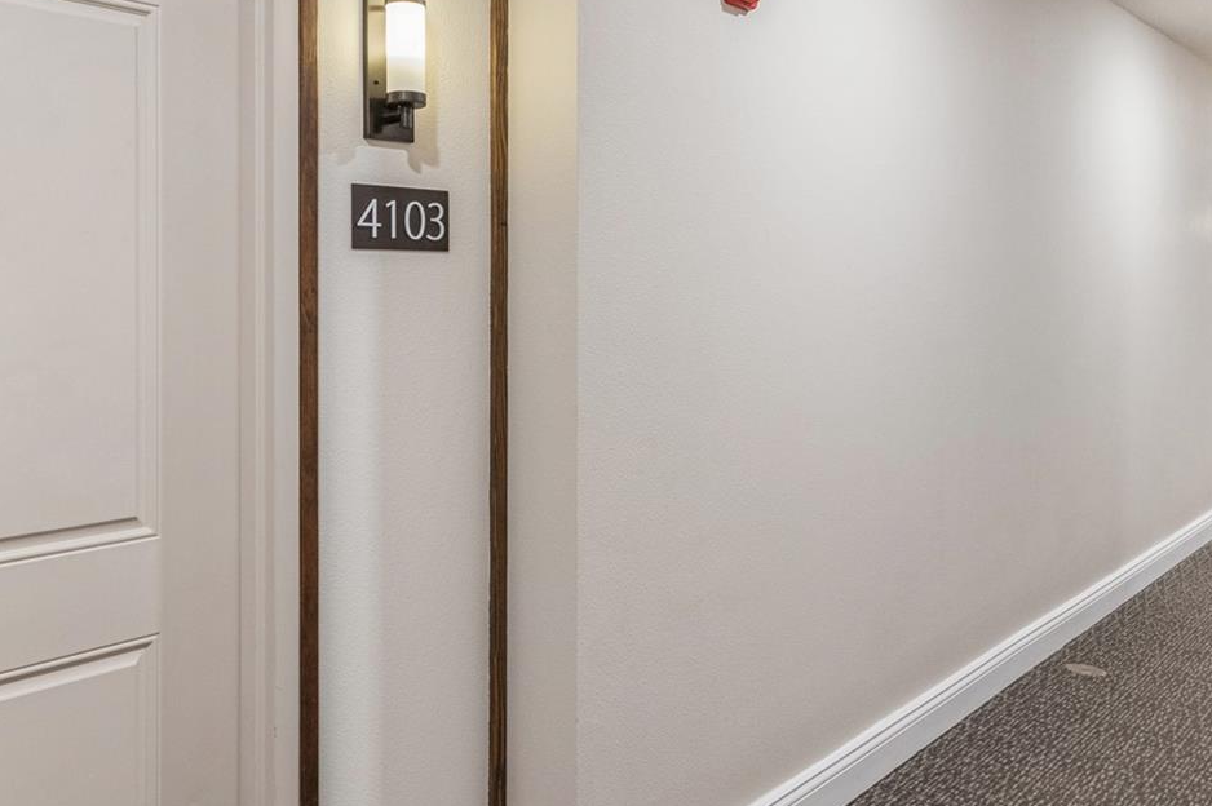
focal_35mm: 29
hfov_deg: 63.2
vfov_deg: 44.6
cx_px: 492
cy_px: 319
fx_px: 976
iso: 400
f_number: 9
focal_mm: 11.5
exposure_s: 1/5
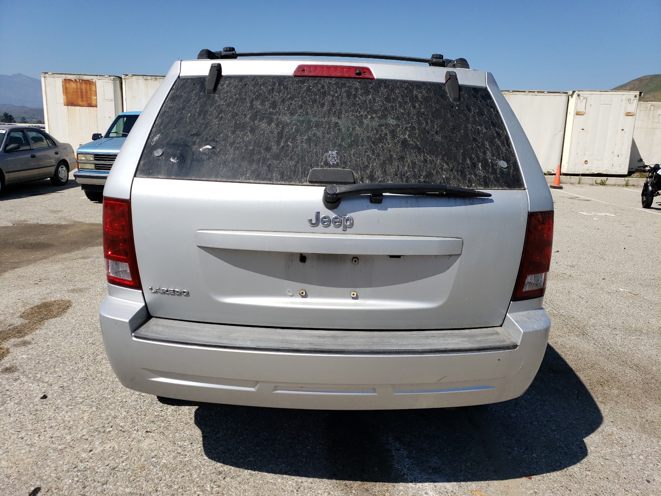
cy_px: 248
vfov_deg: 53.1
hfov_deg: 67.3
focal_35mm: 26
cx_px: 330
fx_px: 496
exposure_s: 1/5000
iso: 50
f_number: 1.5
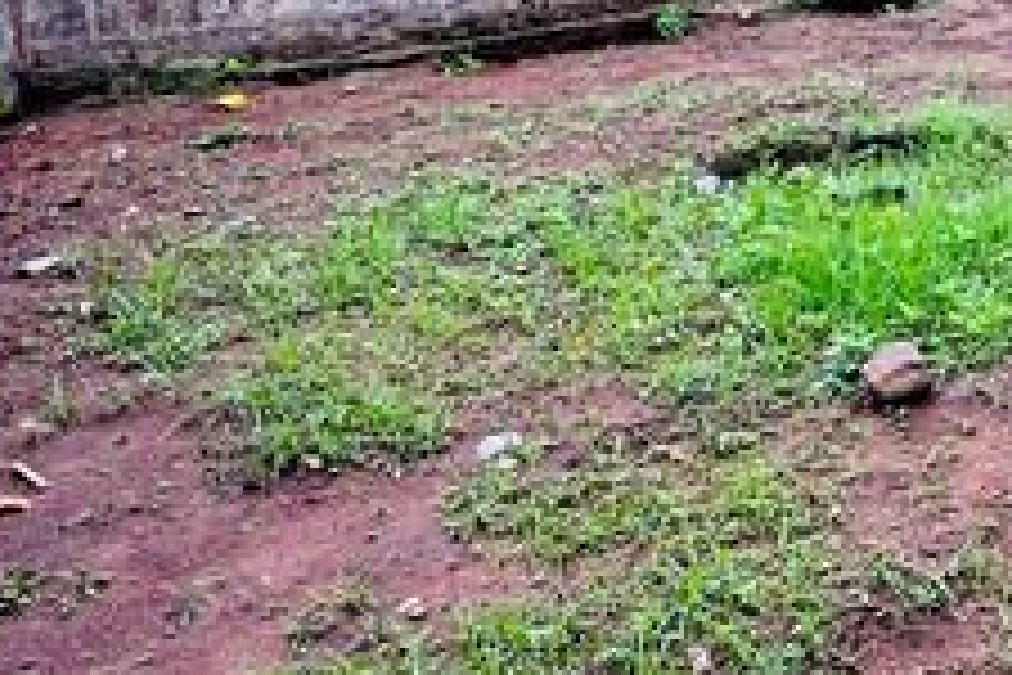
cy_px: 27
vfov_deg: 26.8
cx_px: 1160
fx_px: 1349
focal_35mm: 48
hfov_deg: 34.4
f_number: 1.8
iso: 32
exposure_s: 1/228
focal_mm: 1.57
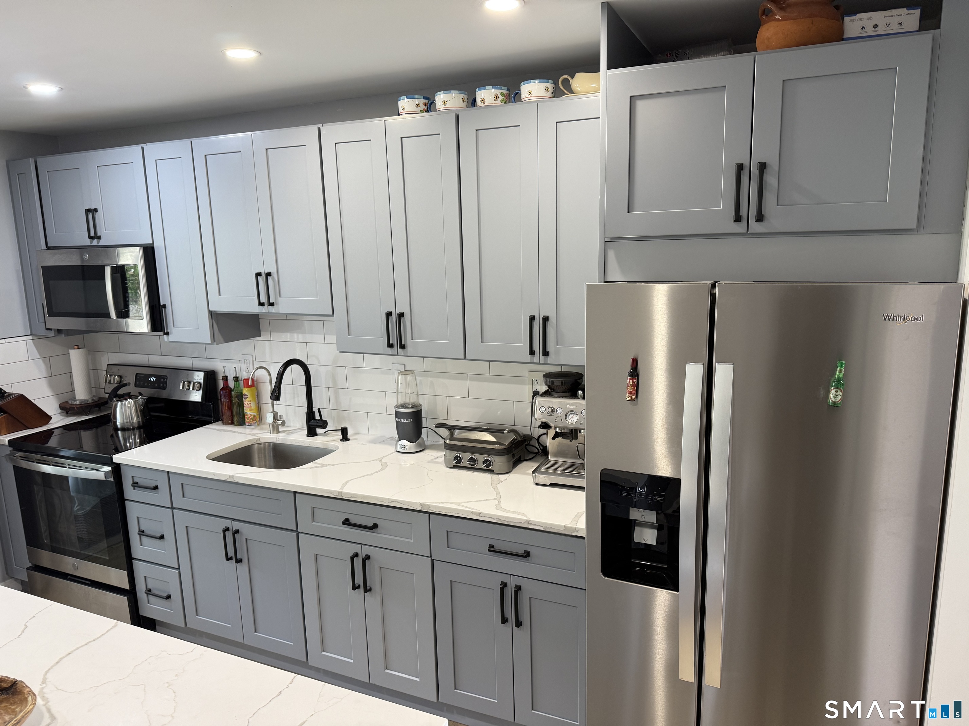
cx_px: 484
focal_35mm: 24
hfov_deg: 71.6
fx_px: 672
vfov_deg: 56.8
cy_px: 363
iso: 125
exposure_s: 1/60
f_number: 1.78
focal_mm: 6.76
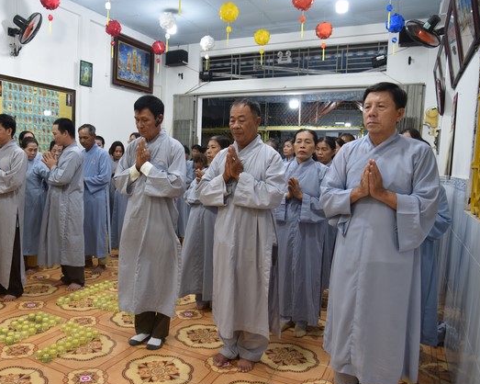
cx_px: 189
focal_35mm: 28
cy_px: 197
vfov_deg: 51.5
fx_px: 398
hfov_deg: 61.6
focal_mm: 24
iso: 560
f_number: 4
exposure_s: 1/60
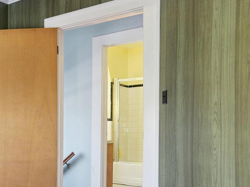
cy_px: 123
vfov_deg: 32.6
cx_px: -75
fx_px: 318
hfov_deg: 32.4
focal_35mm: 44
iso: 400
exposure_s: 1/3.33
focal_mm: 17
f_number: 11
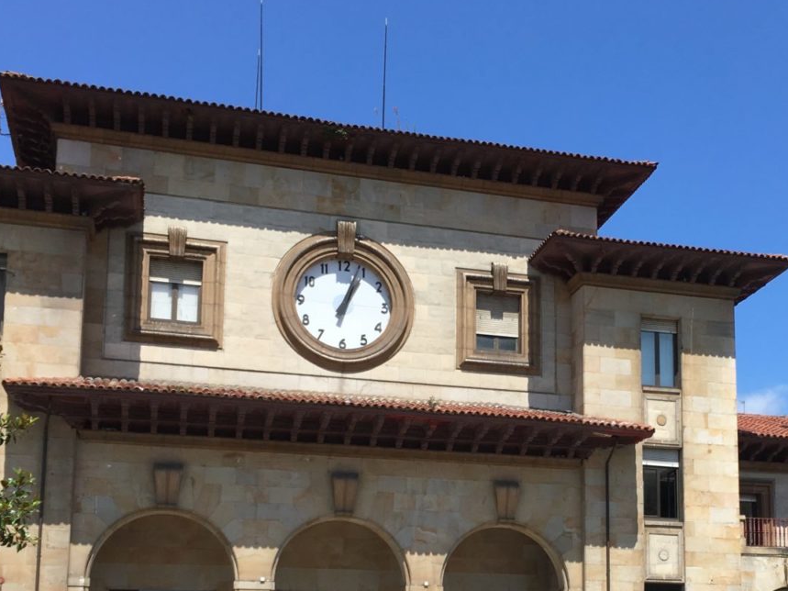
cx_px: 532
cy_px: 510
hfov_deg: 35.2
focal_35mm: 54
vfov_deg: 26.3
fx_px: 1229
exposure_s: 1/1425
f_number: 2.2
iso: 25
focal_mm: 4.15
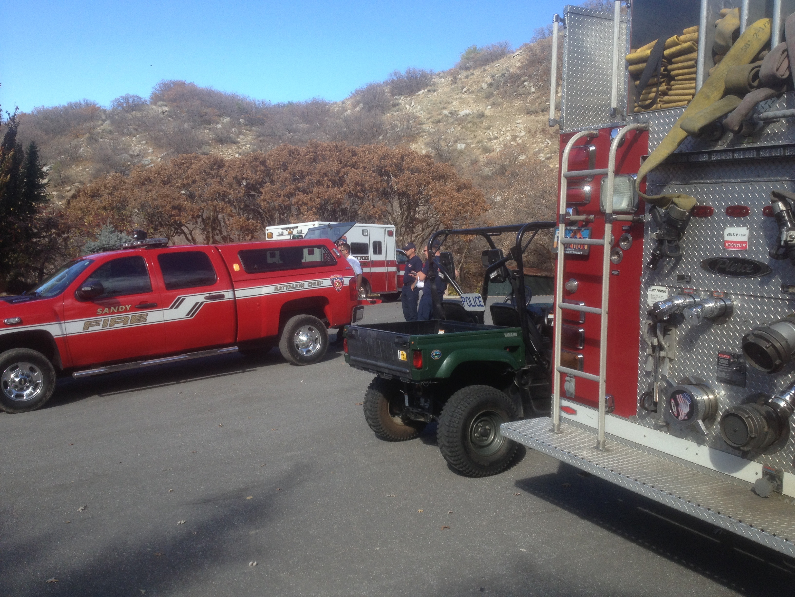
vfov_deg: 40.7
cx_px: 398
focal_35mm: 35
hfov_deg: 52.6
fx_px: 804
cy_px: 298
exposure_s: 1/525
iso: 50
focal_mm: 4.28
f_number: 2.4
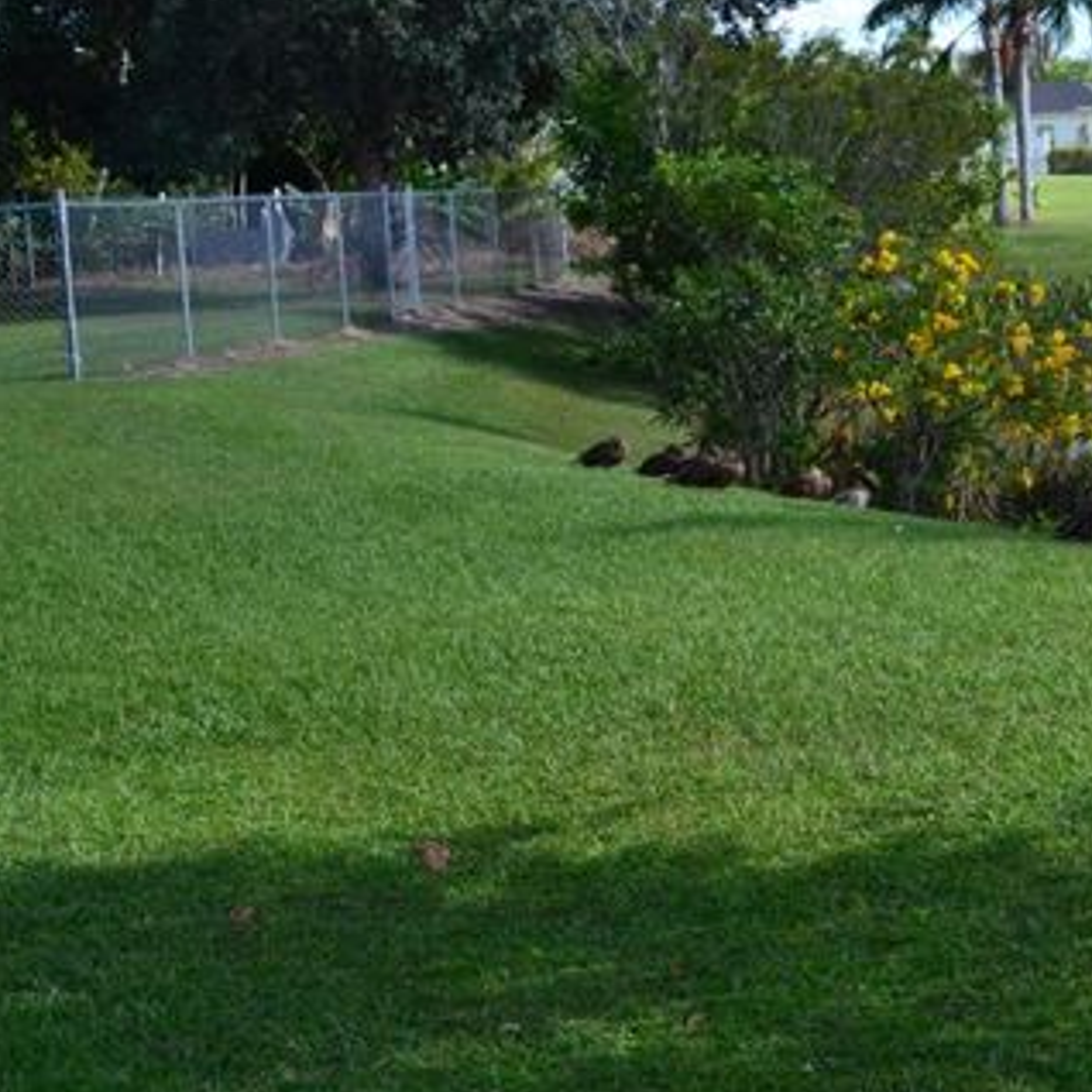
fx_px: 2820
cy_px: 558
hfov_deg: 21.0
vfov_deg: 21.9
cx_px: 1166
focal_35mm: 79
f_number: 10
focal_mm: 28
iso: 400
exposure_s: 1/250
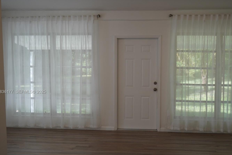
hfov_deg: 40.6
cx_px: 131
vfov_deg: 27.7
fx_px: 313
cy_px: 92
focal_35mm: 49
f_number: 4.5
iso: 400
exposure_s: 1/160
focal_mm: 27
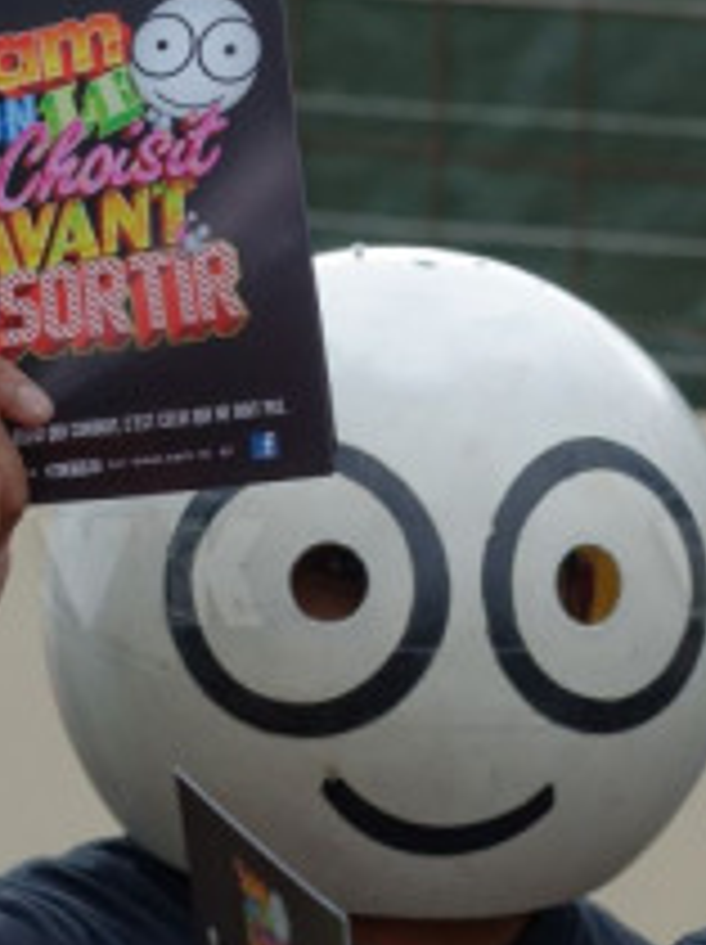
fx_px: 7848
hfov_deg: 5.1
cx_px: 771
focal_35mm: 288
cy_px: 1192
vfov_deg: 6.8
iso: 250
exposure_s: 1/200
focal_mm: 70
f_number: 5.6
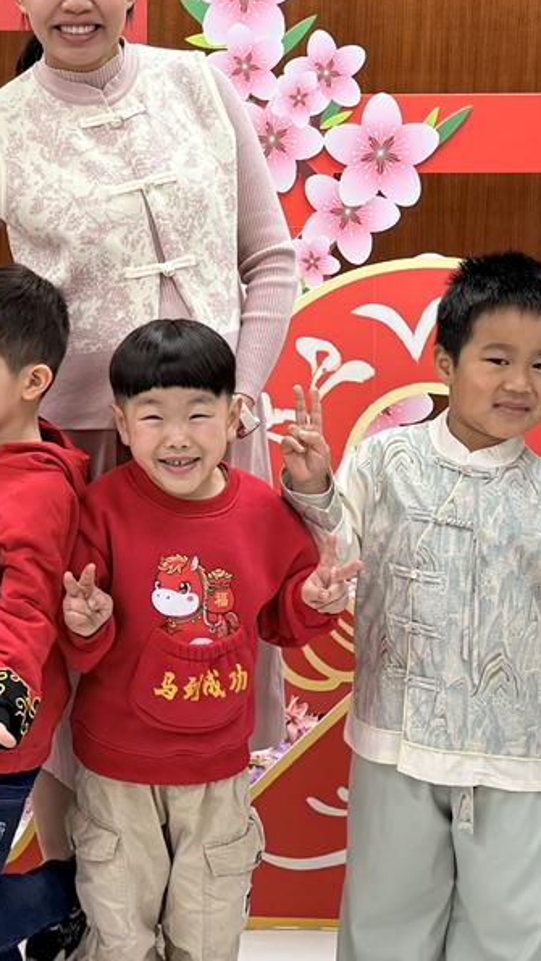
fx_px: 1911
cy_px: 264
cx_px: 18
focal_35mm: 75
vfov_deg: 27.9
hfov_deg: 15.8
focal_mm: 6.76
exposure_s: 1/121
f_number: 1.78
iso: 125
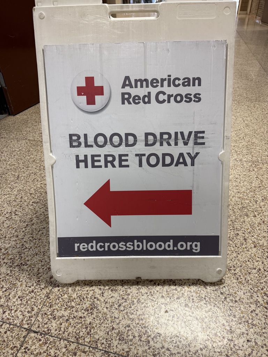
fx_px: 248
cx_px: 134
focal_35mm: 24
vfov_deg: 71.6
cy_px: 178
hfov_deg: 56.8
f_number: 1.78
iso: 125
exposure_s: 1/60
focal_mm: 6.76
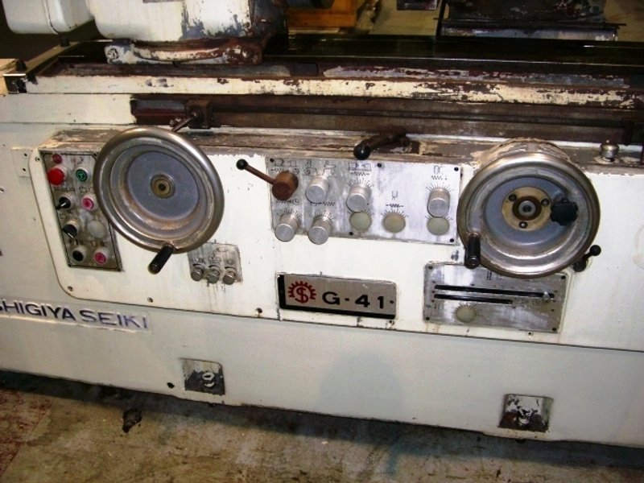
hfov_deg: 49.0
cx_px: 322
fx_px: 707
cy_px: 242
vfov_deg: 37.7
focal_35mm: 38
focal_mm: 7.9
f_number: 2.8
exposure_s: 1/60
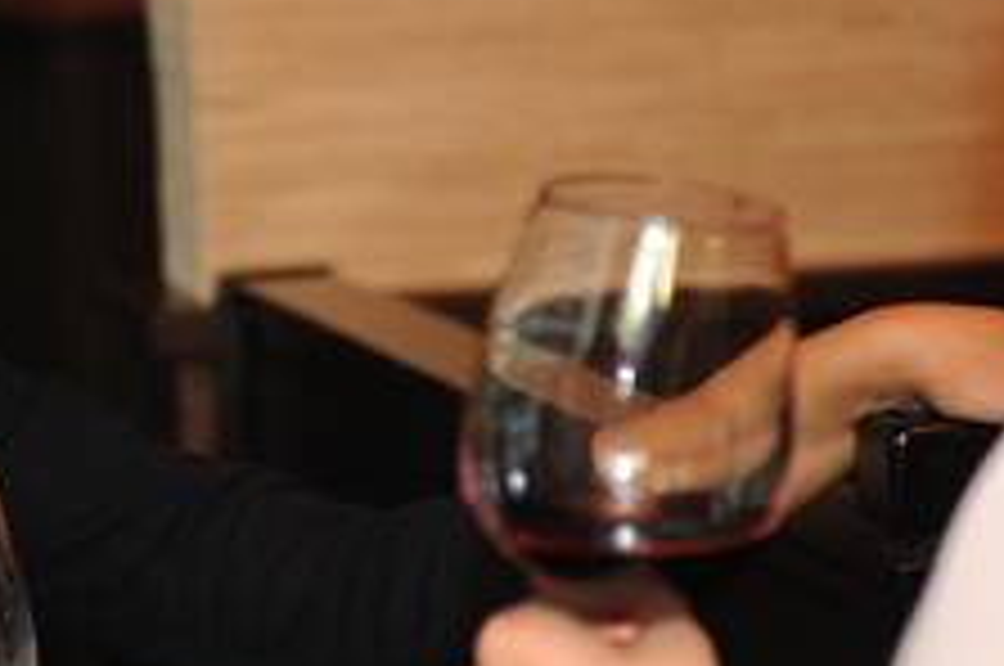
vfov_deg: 7.9
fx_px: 4818
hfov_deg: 11.8
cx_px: 63
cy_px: 104
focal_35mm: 173
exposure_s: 1/125
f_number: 3.5
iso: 1600
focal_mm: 70
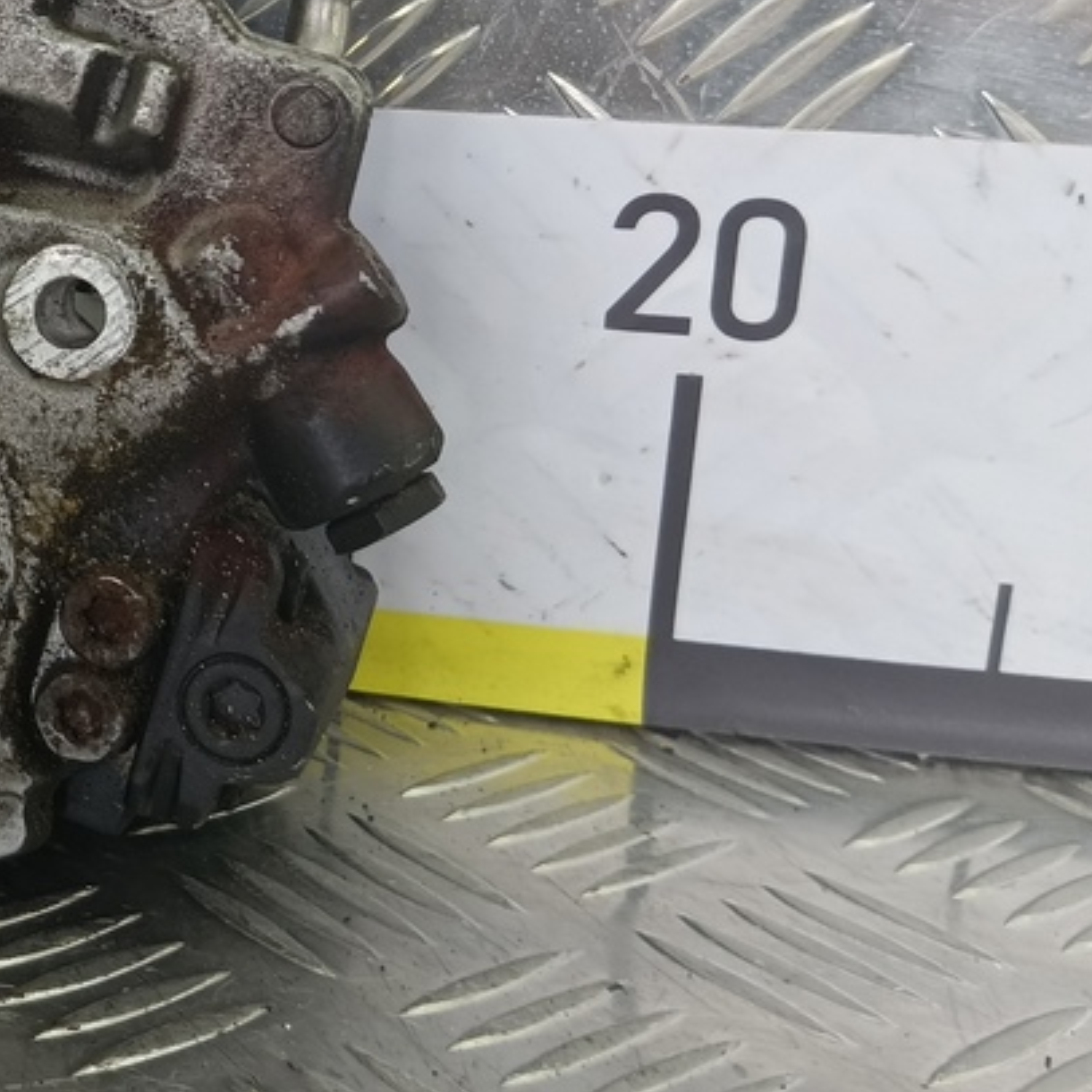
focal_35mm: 60
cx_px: -180
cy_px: 233
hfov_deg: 25.9
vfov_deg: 28.1
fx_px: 2141
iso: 113
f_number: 1.6
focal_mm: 4.11
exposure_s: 1/50
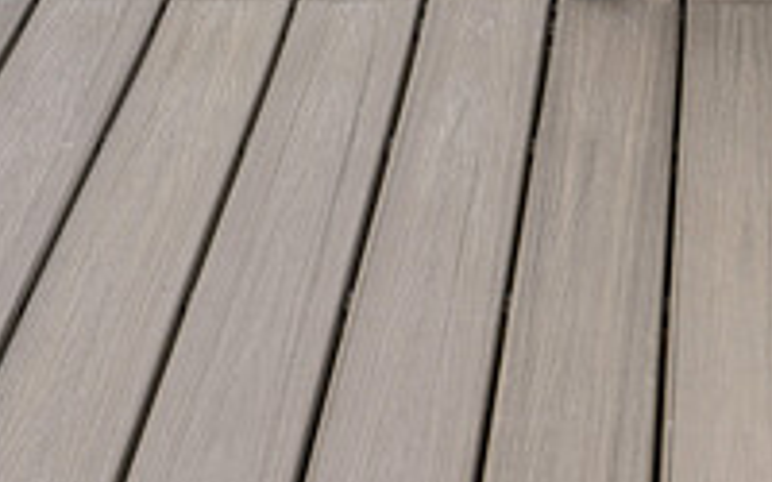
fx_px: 2735
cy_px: -1230
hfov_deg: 15.9
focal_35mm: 130
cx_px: 695
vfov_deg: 7.8
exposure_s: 1/25
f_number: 8
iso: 100
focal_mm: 17
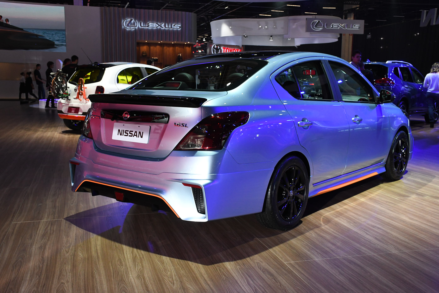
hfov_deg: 49.6
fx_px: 476
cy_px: 146
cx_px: 220
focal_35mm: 39
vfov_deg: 34.2
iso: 2000
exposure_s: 1/200
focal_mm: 26
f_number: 7.1
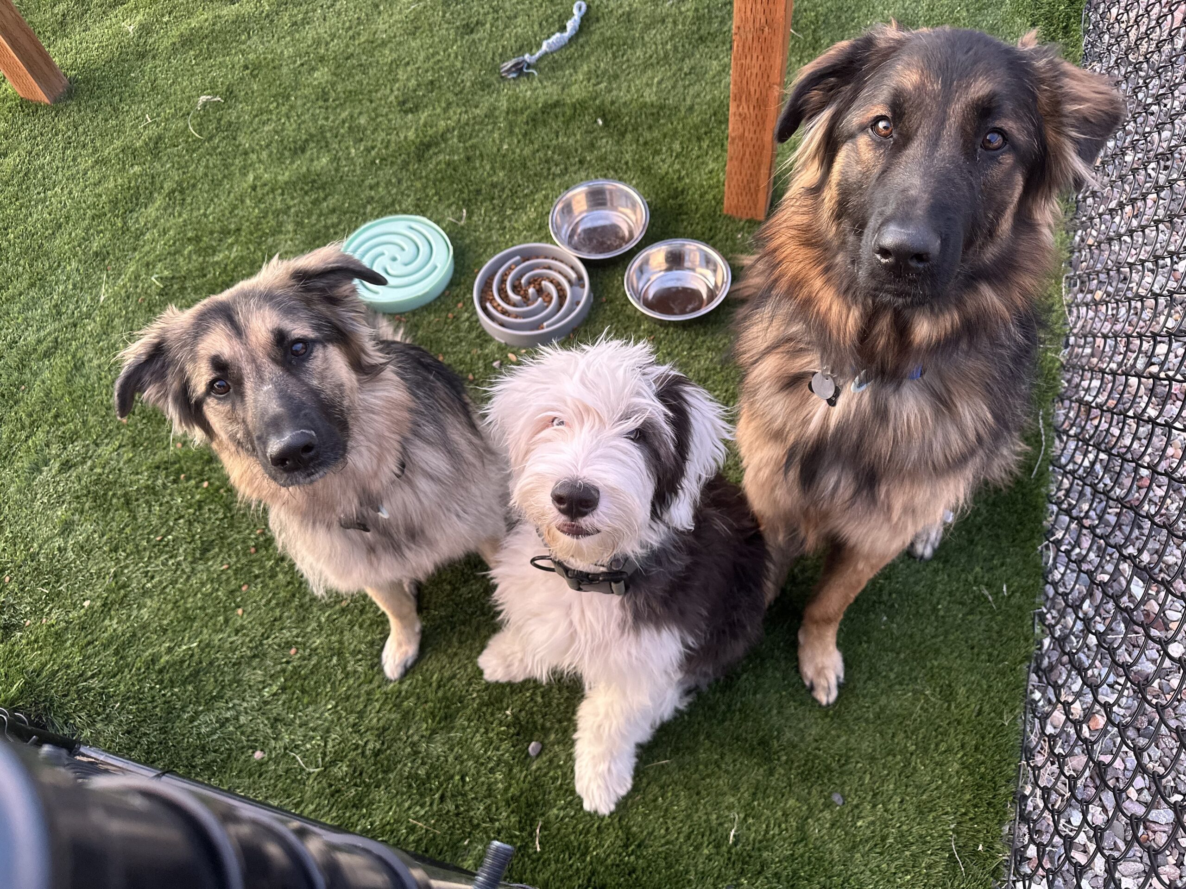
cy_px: 444
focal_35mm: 24
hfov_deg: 71.6
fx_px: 822
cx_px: 593
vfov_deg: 56.8
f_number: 1.78
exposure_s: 1/67
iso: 250
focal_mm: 6.86
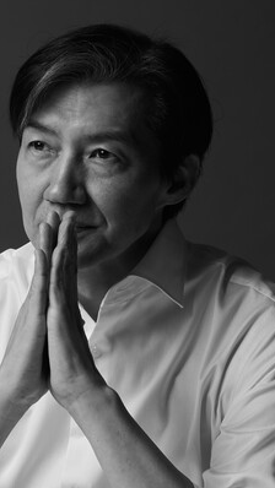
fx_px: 4095
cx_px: 82
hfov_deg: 3.8
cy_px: 244
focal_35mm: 316
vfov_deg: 6.8
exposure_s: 1/160
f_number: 11
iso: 200
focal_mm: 200
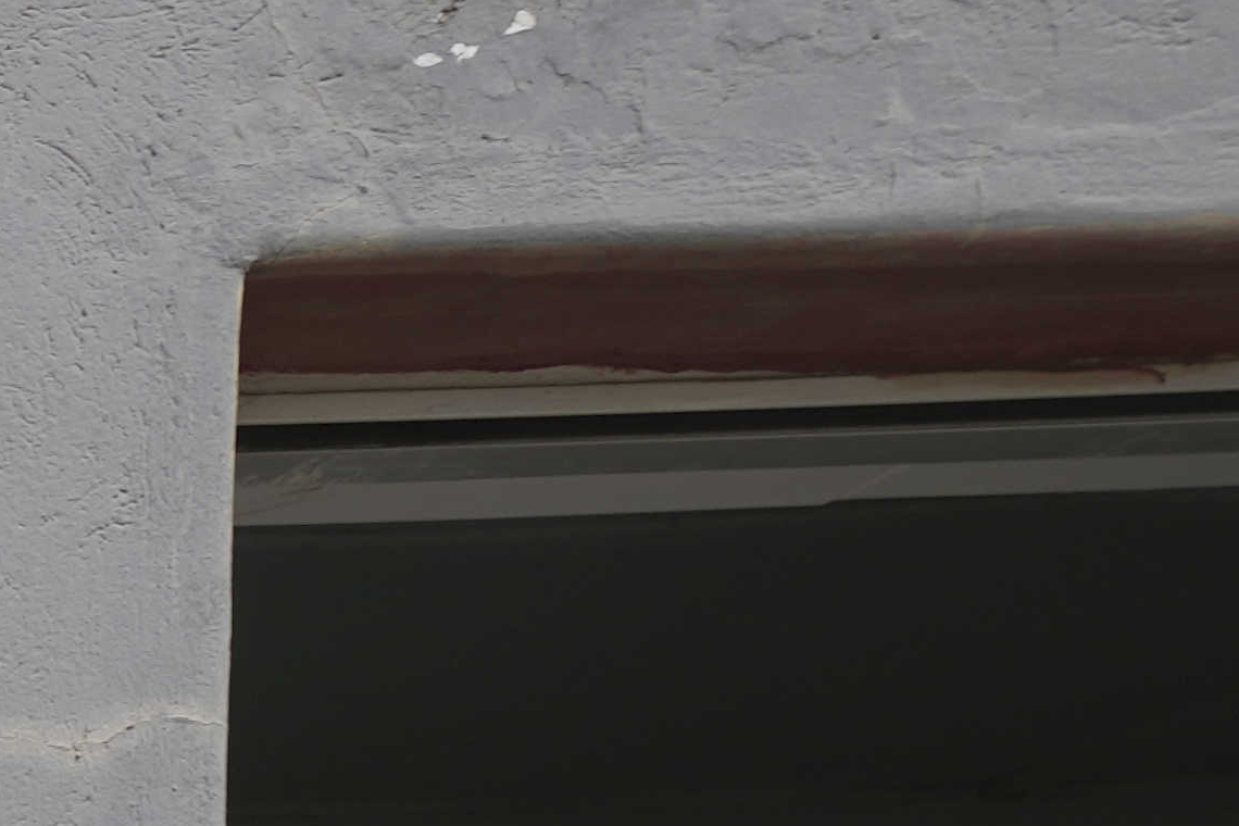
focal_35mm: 144
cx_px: -3038
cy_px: 3006
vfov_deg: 7.5
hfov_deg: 9.3
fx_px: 4956
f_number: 6.3
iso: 100
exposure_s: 1/160
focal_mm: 19
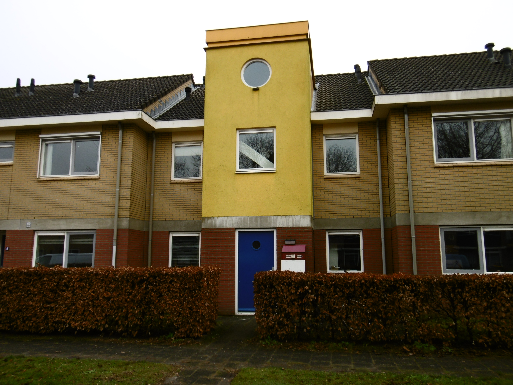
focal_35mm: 28
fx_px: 415
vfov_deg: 49.7
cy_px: 192
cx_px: 256
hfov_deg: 63.4
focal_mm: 5
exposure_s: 1/160
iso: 100
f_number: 3.3
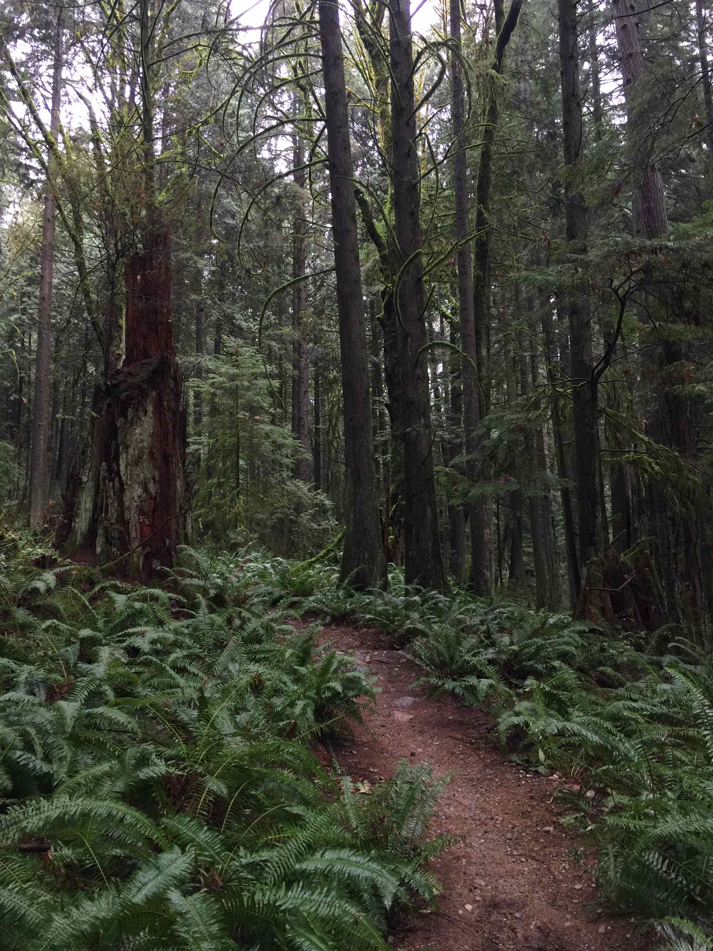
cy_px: 476
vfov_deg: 61.7
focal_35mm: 29
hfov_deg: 48.2
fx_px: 796
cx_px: 356
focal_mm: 4.15
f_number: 2.2
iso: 40
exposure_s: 1/15
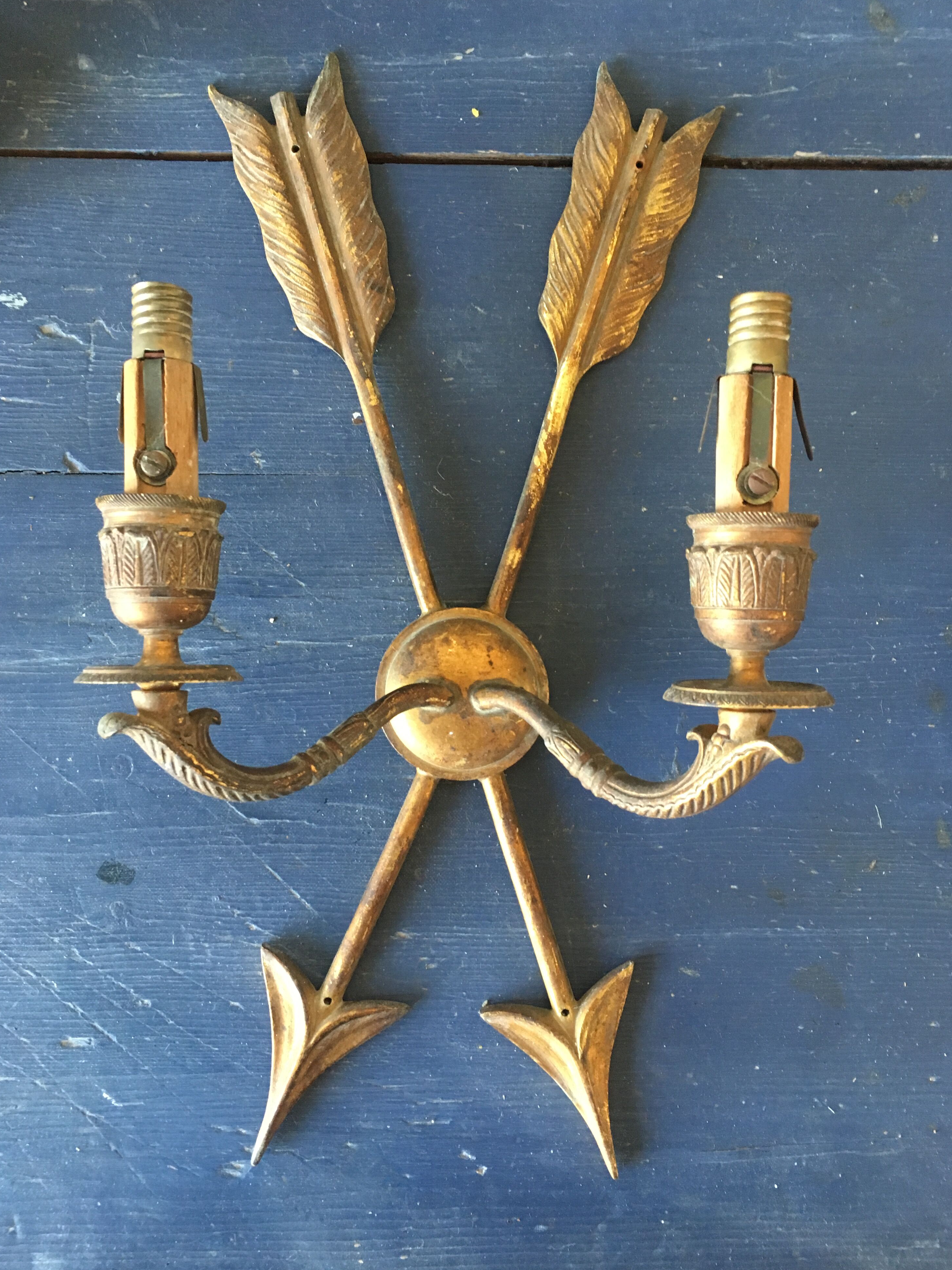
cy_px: 632
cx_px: 478
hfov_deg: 46.8
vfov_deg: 60.0
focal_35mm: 30
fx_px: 1100
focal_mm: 4.15
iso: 200
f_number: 2.2
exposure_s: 1/33
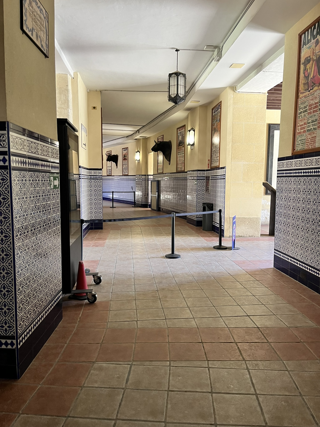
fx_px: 320
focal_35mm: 26
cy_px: 214
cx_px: 160
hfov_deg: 53.1
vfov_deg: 67.3
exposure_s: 1/50
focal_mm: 5.1
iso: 100
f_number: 1.6
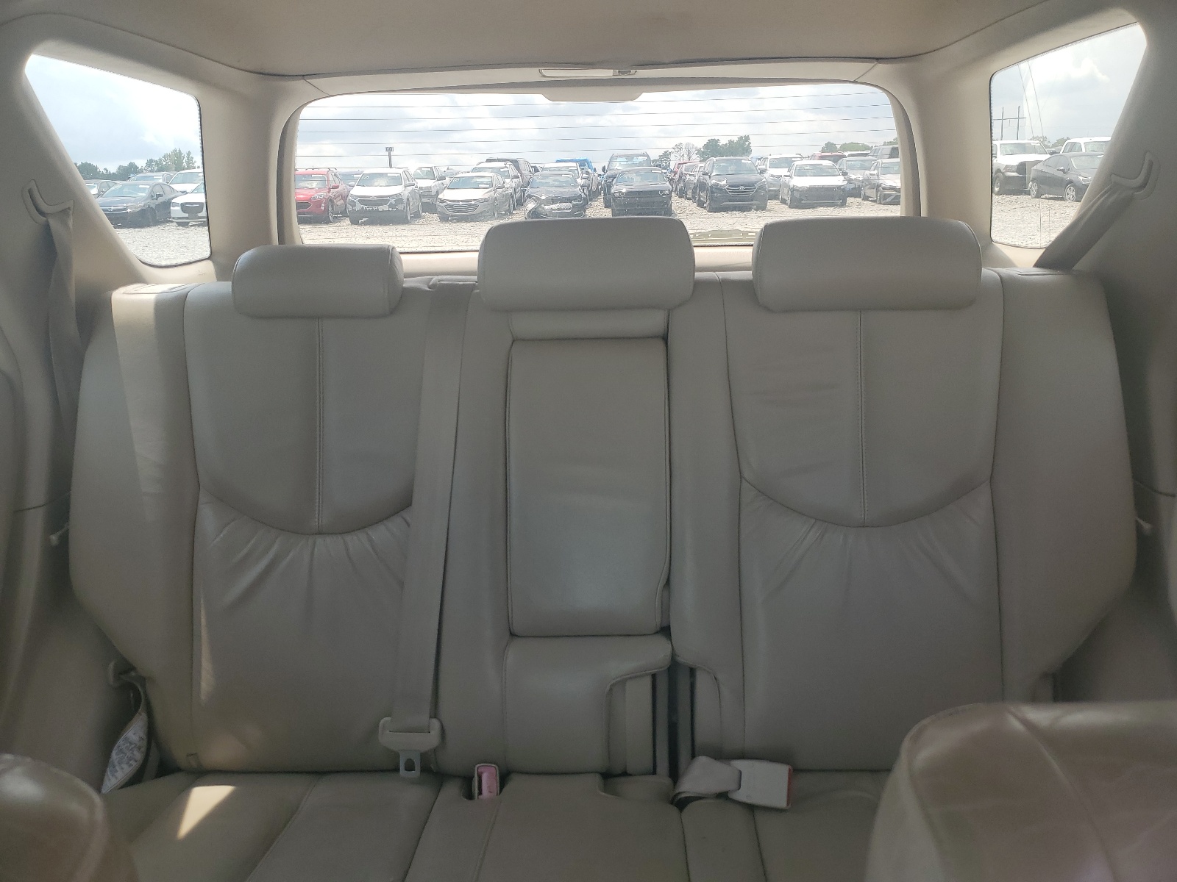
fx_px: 884
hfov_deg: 67.3
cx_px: 588
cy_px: 441
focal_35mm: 26
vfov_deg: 53.1
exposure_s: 1/500
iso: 50
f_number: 1.5
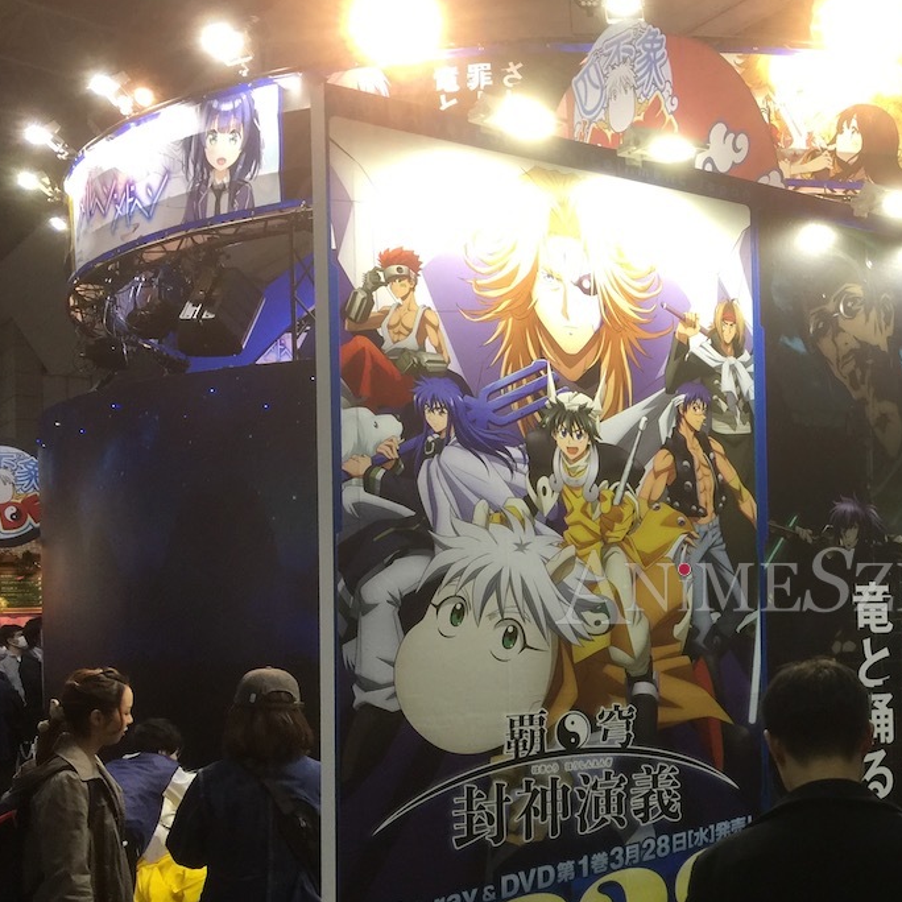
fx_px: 1415
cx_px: 814
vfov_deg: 35.1
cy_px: 587
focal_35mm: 48
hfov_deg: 33.5
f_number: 2.2
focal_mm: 4.15
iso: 32
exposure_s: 1/40
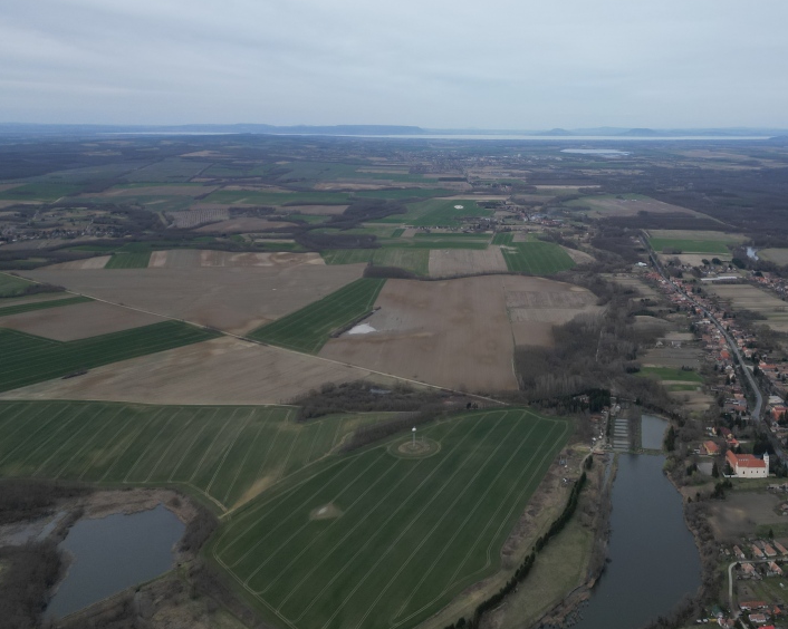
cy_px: 211
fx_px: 793
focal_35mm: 34
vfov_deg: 42.7
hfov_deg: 51.9
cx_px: 525
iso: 130
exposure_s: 1/1500
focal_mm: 6.72
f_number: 1.7
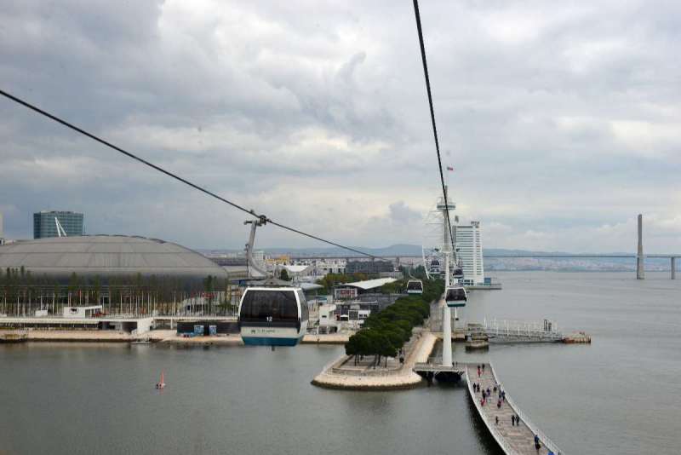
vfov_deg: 24.6
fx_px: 1041
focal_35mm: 55
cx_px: 340
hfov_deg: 36.2
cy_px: 228
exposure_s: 1/60
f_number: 16
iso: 140
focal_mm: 55
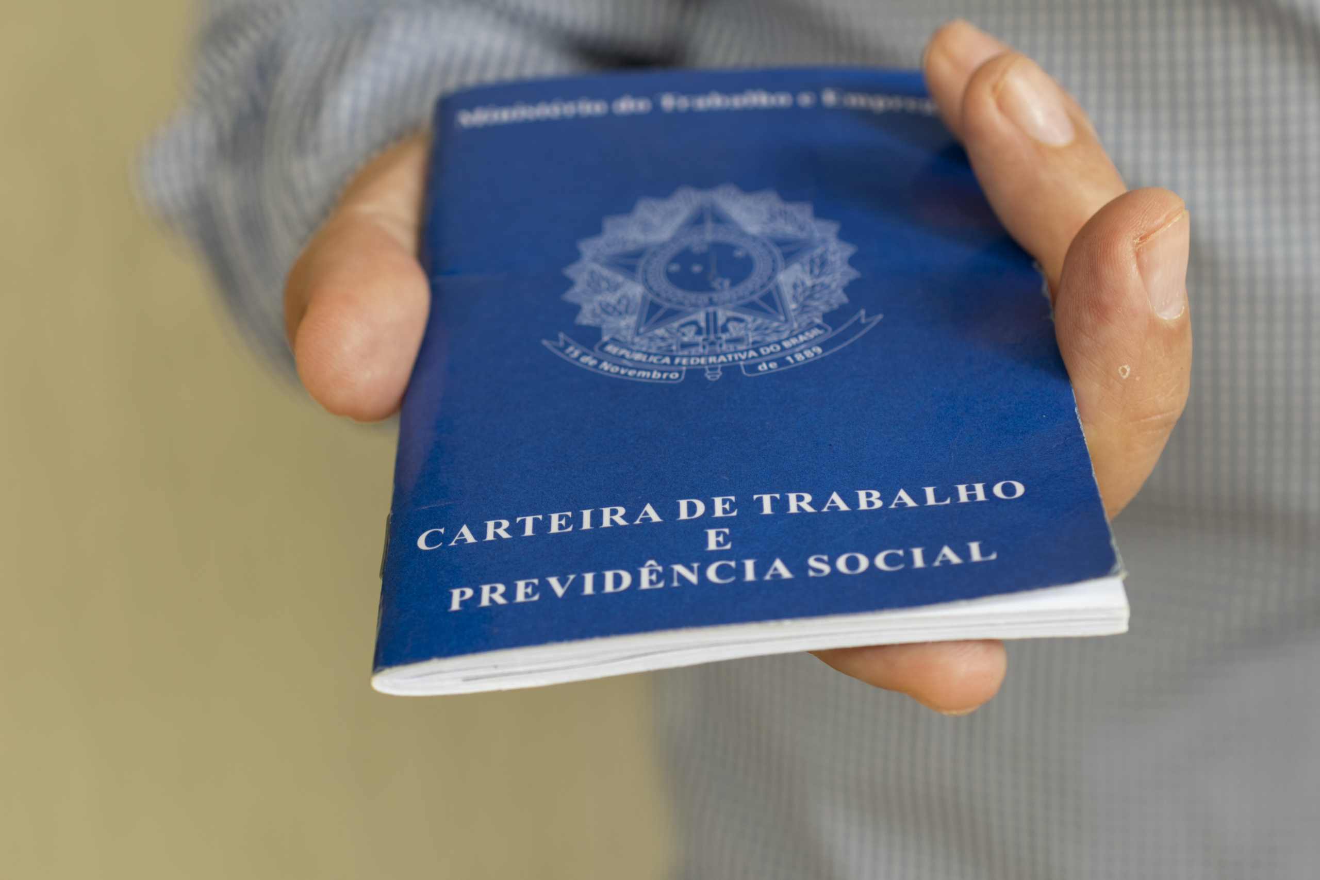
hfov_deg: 33.4
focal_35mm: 60
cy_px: 440
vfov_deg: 22.6
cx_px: 660
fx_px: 2200
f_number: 5
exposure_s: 1/15
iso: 200
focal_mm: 40
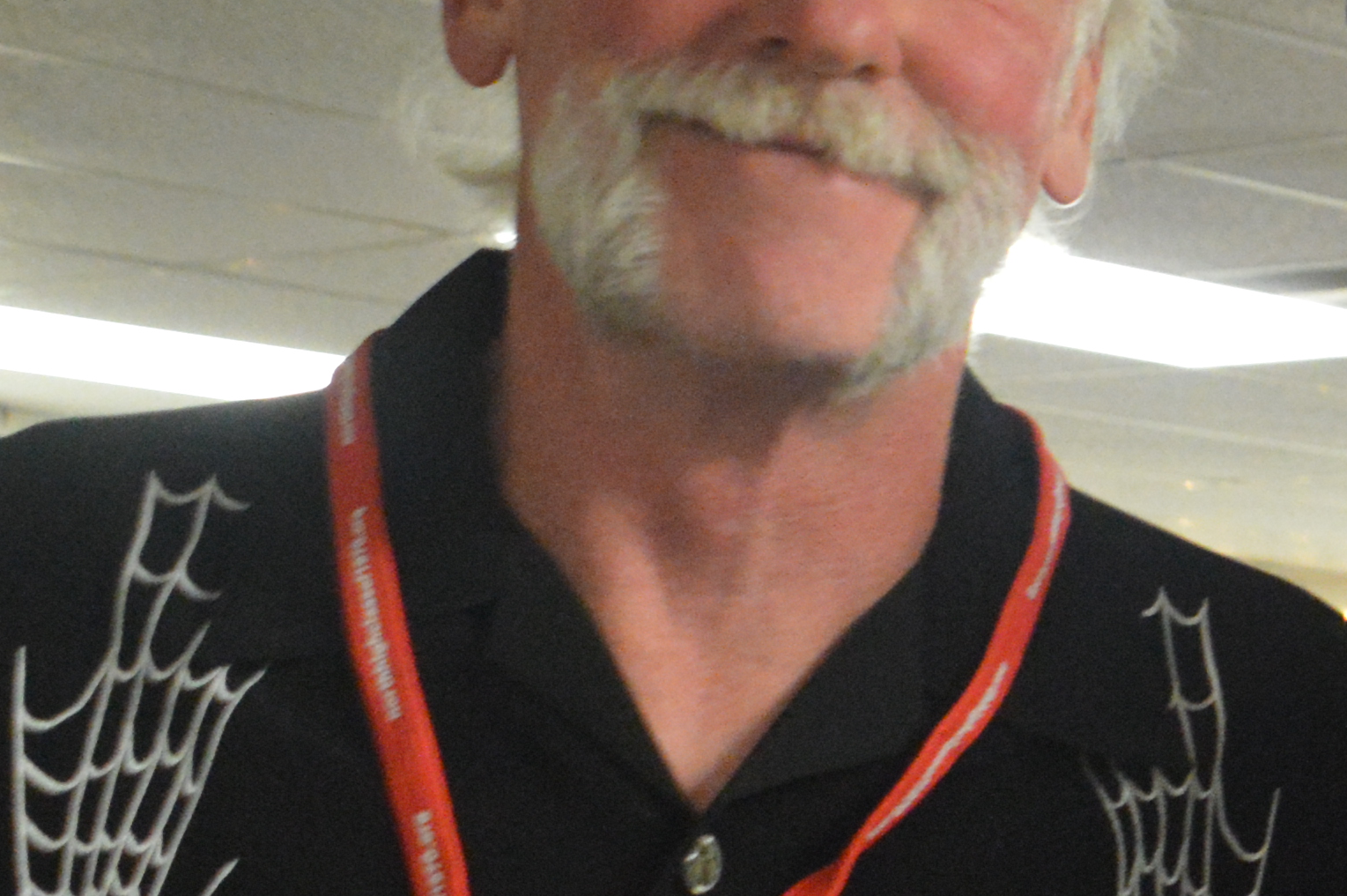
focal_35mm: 118
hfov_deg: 14.6
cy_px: 432
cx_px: 2625
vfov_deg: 11.6
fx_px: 4412
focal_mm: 20
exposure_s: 1/25
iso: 3200
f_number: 3.5
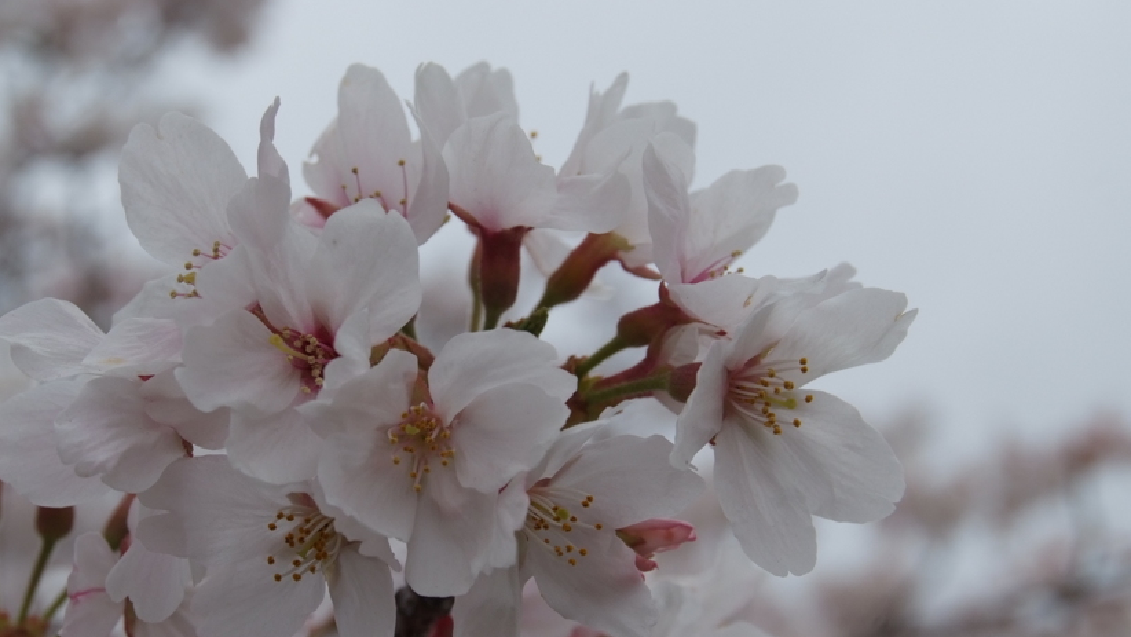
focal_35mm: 94
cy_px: 441
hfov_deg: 22.6
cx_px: 460
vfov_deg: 12.9
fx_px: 2820
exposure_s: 1/350
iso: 400
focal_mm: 48
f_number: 13
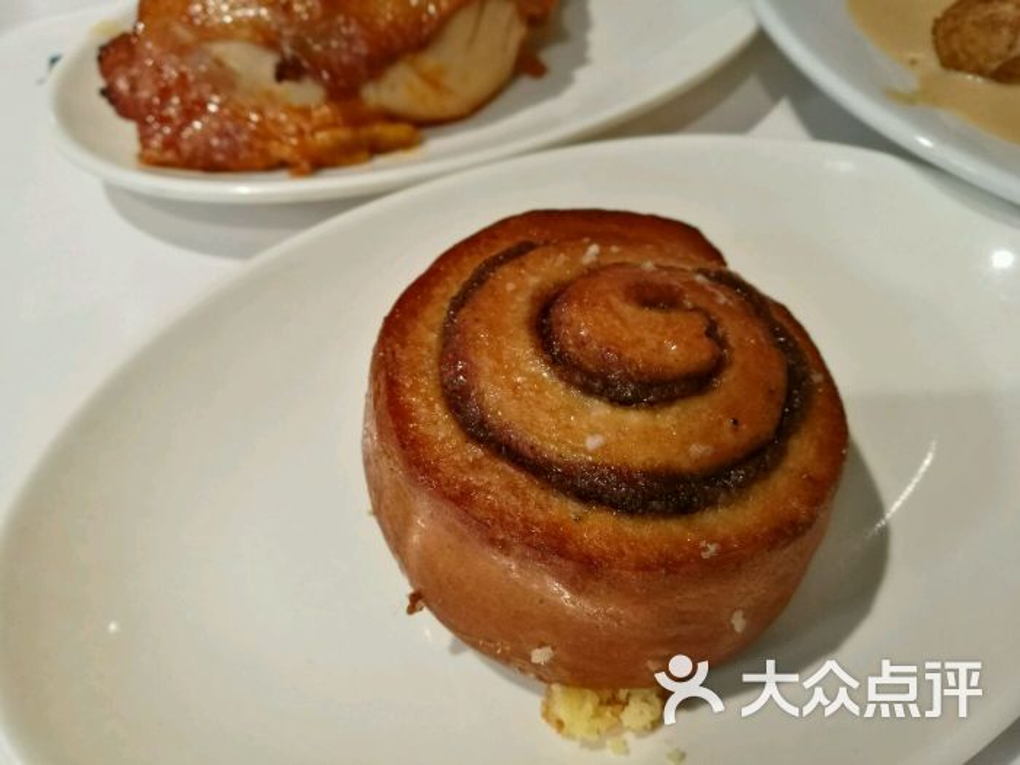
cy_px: 382
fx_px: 796
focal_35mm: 27
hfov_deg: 65.3
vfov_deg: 51.4
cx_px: 510
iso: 320
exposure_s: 1/24
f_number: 2.2
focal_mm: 4.5
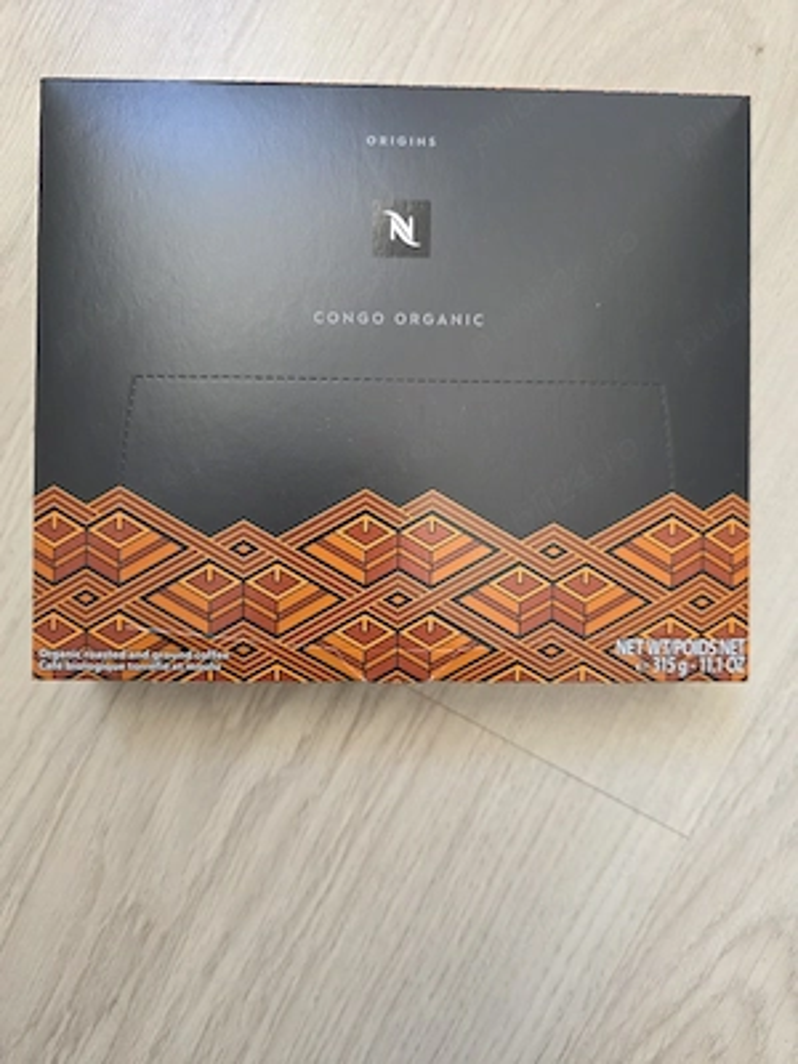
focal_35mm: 23
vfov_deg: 73.9
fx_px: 707
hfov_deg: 58.9
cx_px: 399
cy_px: 532
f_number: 1.7
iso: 500
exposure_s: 1/101
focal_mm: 6.3
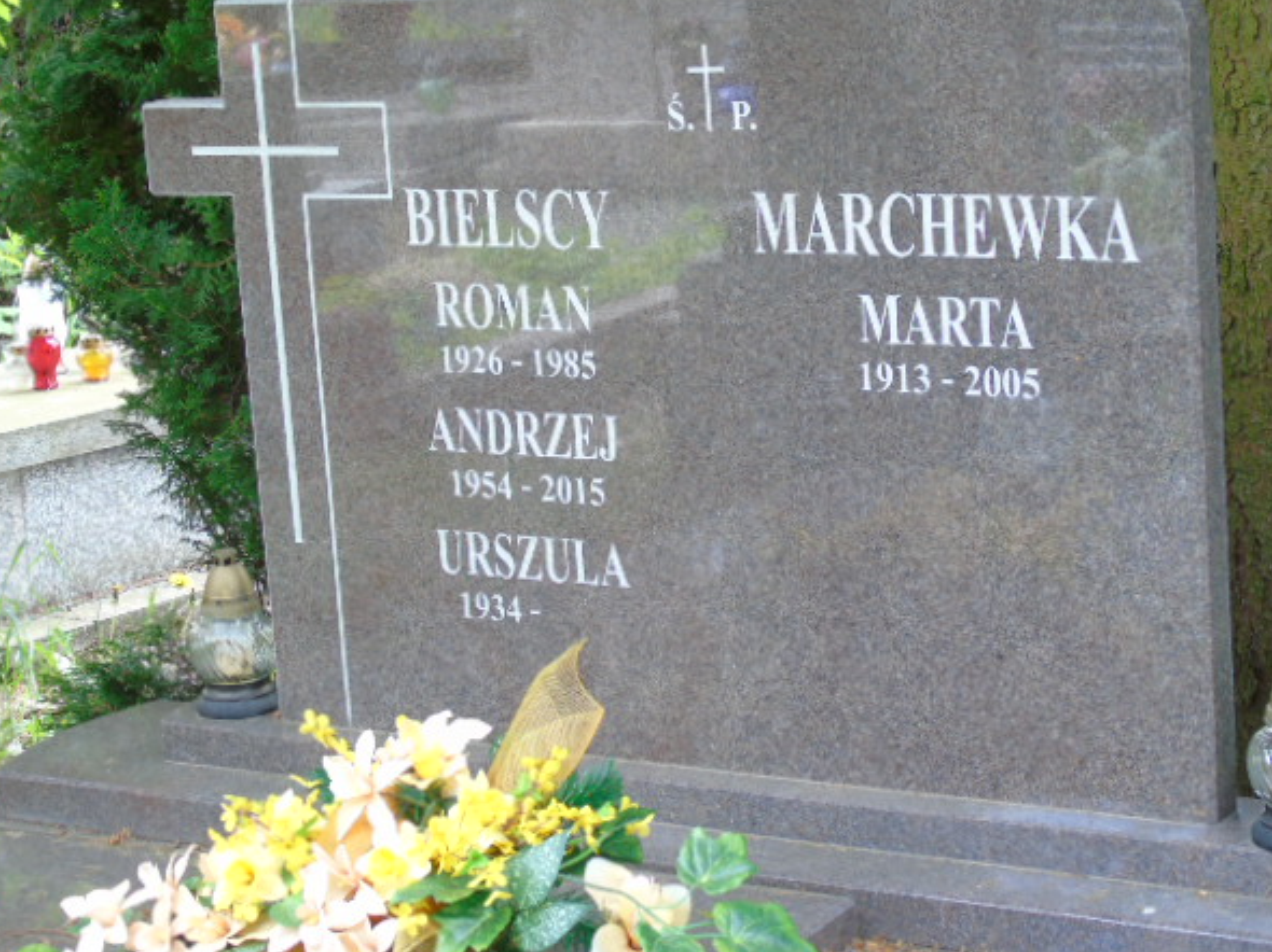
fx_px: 3269
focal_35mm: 89
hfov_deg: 22.0
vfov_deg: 16.6
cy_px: 461
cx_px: 662
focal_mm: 15
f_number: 4.1
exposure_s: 1/30
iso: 200
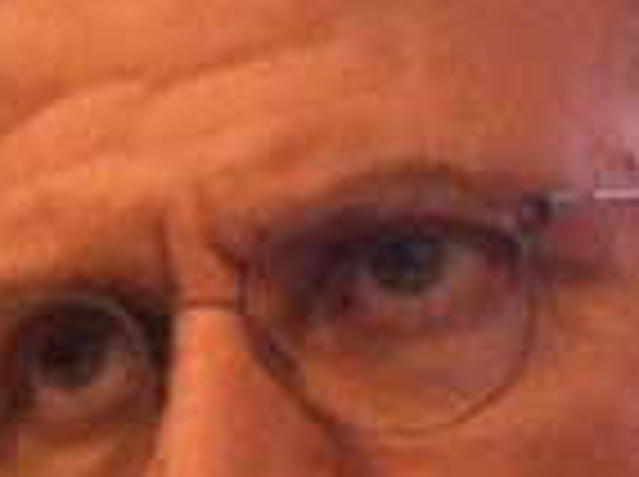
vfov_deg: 1.4
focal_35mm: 1092
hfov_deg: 1.8
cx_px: -198
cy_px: 772
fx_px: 20133
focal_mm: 105
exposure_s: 1/100
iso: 2500
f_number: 5.6
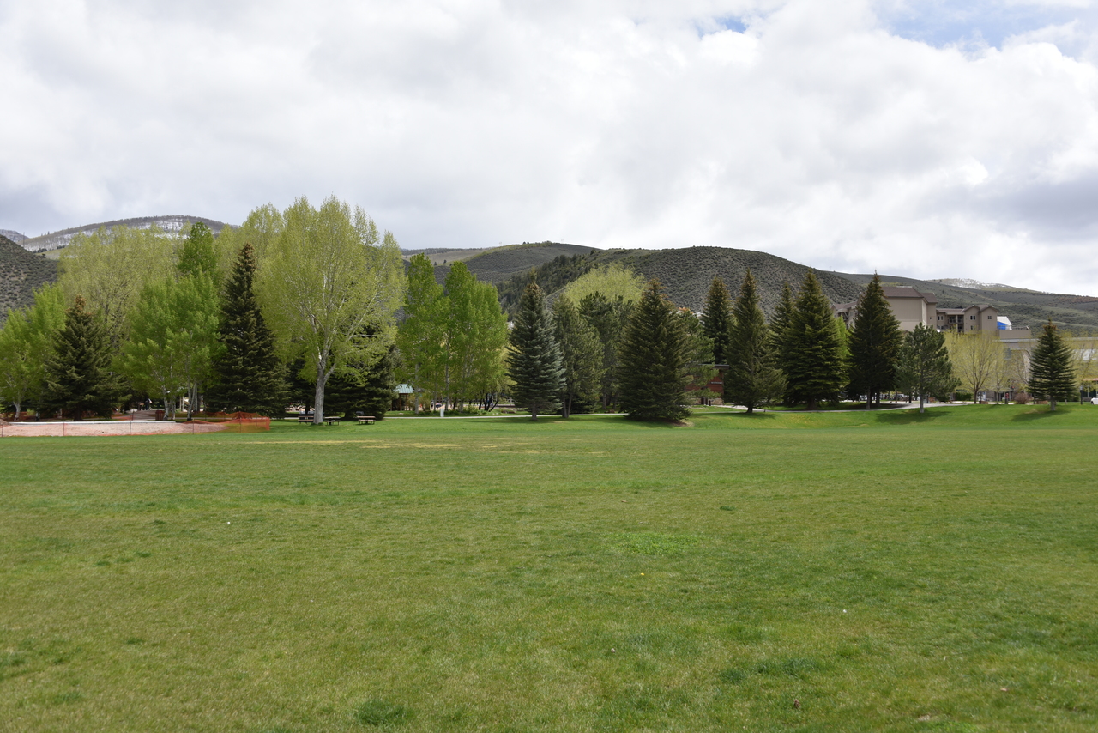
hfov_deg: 55.8
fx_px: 1037
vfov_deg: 38.9
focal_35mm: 34
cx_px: 549
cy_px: 366
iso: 100
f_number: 9
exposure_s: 1/320
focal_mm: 34
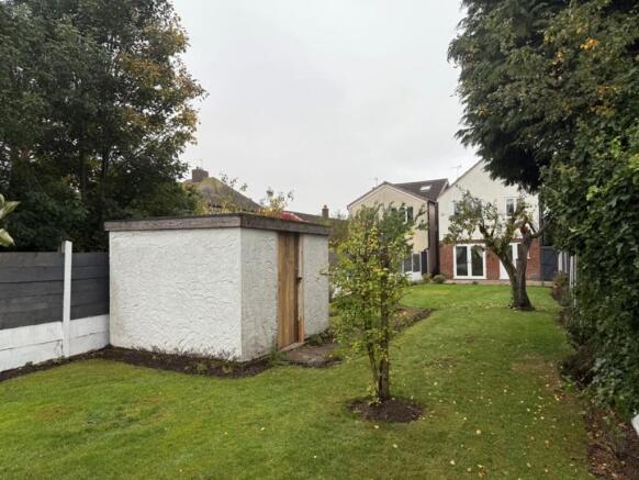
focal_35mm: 24
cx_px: 320
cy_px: 240
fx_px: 443
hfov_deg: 71.6
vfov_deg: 56.9
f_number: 1.78
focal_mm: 6.76
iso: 80
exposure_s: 1/632
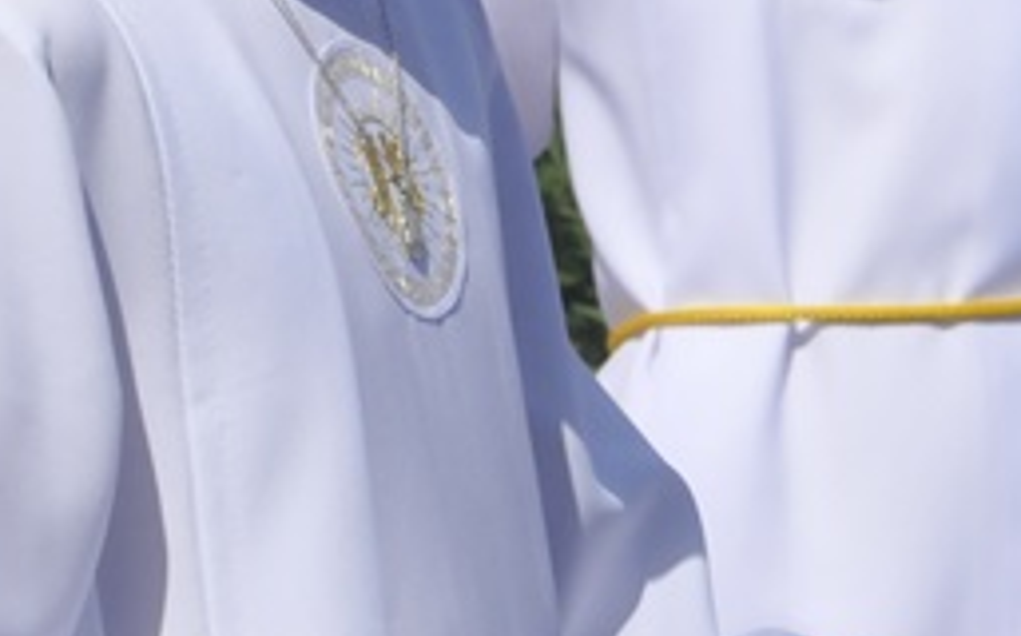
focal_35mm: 625
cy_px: 203
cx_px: 481
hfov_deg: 3.4
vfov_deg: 2.1
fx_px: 17372
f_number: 16
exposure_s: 1/1000
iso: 800
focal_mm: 105
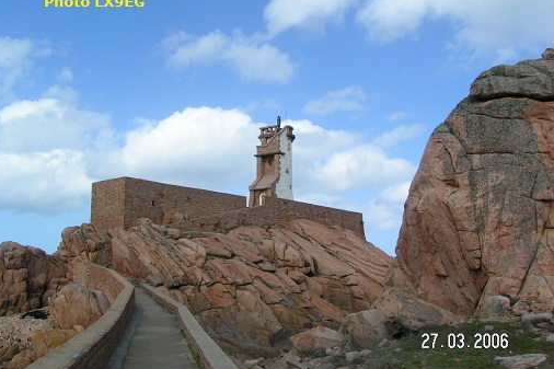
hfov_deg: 48.5
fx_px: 615
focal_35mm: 40
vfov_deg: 33.4
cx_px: 275
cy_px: 172
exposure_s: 1/400
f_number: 5.6
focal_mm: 5.8
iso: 50
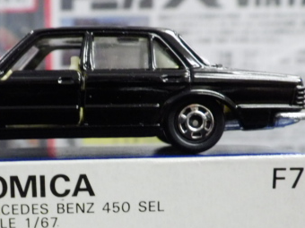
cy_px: 210
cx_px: 73
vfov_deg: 22.3
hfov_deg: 29.7
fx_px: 564
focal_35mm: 64
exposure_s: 1/30
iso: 800
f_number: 3.4
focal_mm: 6.2
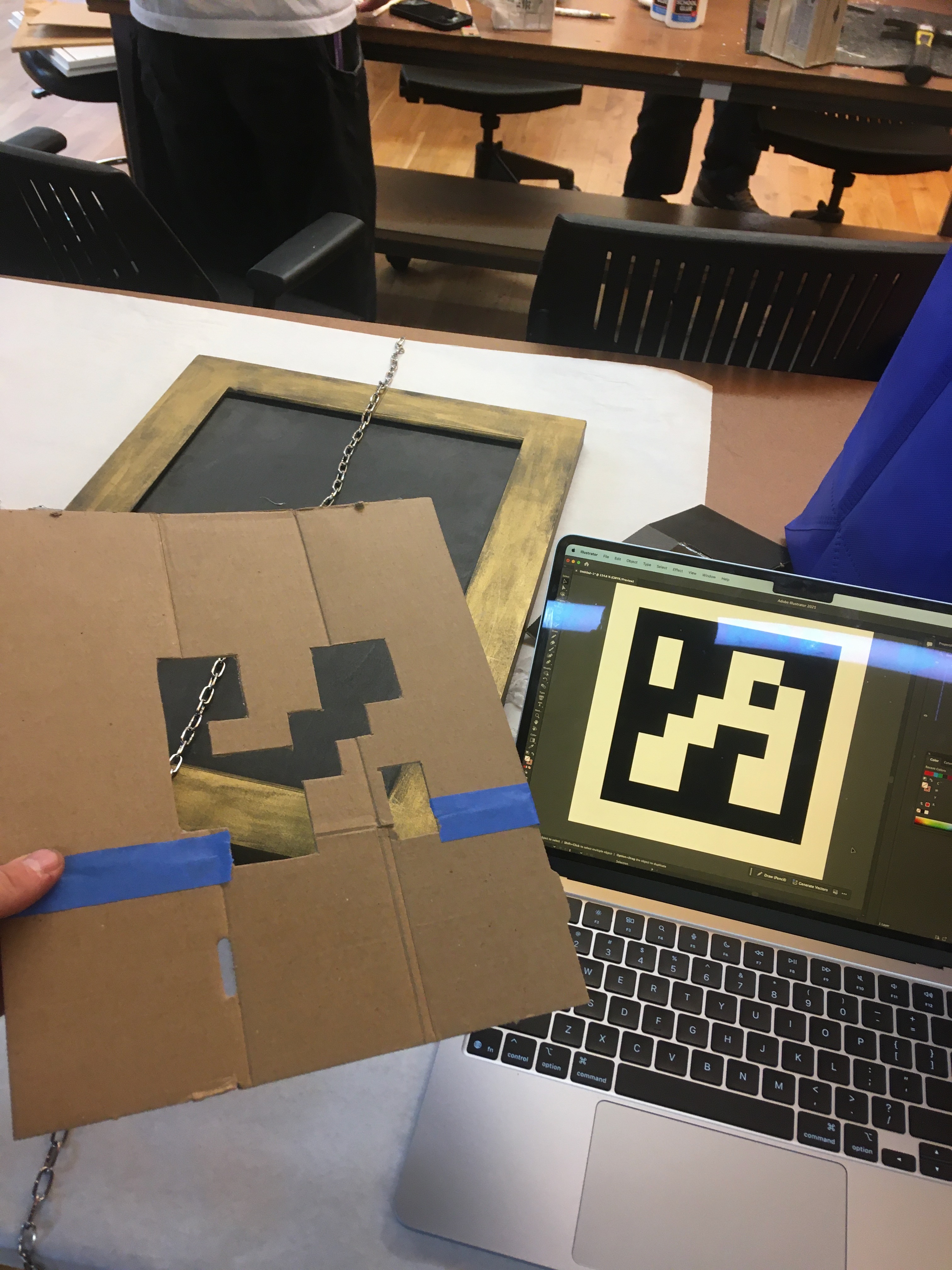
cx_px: 476
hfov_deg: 48.2
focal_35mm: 29
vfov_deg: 61.7
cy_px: 635
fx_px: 1063
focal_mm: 4.15
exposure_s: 1/30
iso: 64
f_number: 2.2
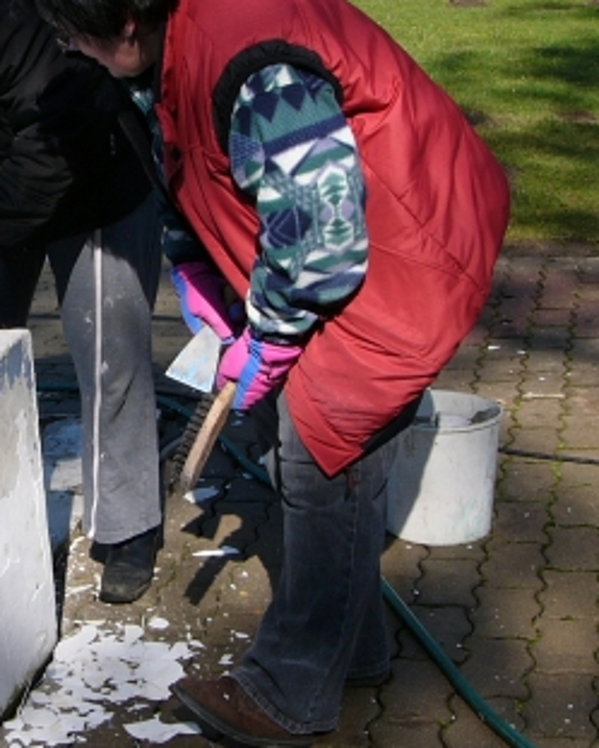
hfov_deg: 18.8
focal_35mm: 79
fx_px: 1750
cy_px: 292
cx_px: -19
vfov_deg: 24.1
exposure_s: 1/640
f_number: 3.7
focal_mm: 6
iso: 50
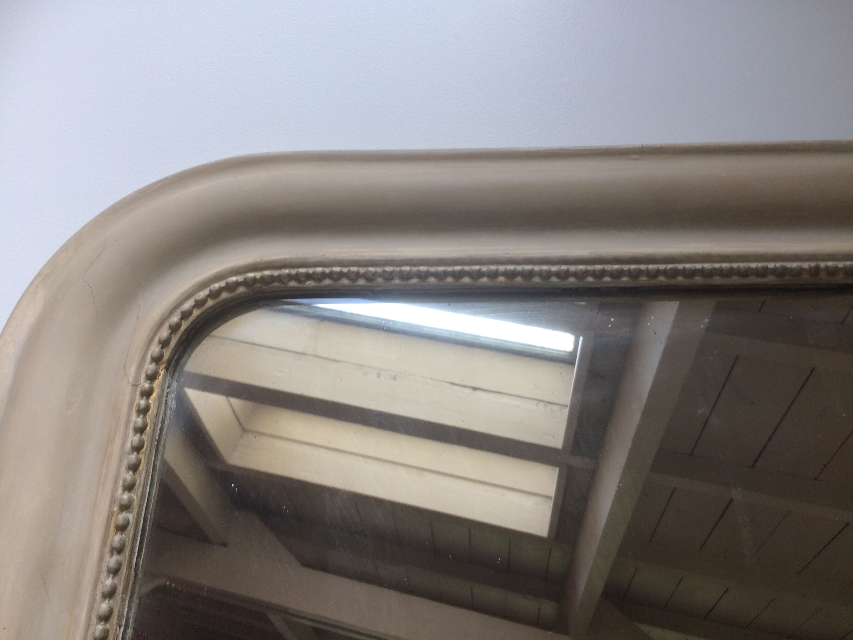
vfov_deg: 48.2
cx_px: 426
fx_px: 715
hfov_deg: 61.7
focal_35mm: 29
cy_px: 320
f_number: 2.2
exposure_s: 1/50
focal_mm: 4.15
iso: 32
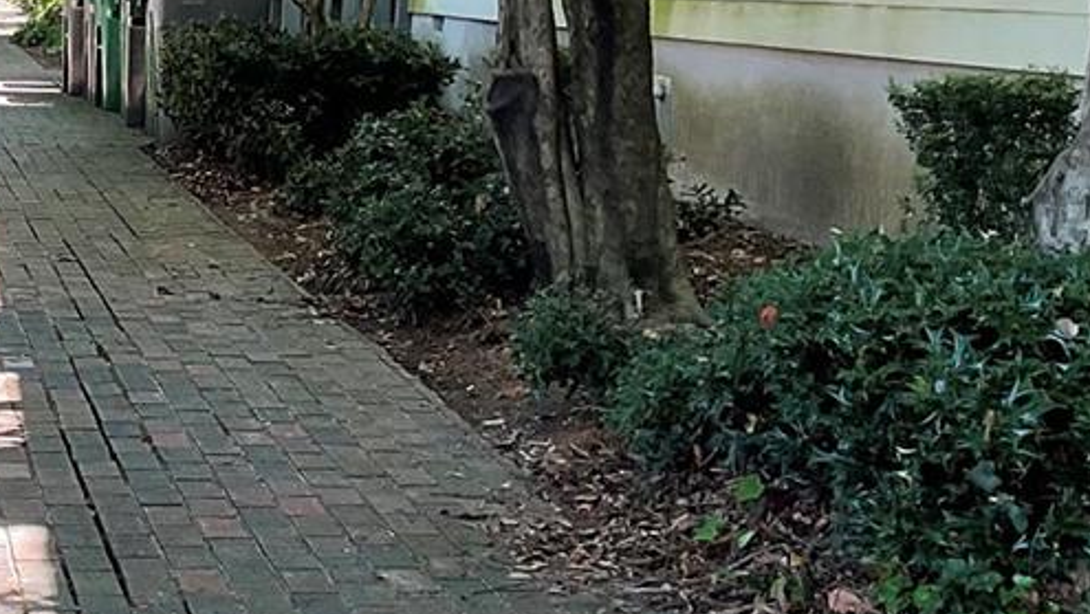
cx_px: -64
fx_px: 2834
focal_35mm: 98
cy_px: 119
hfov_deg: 20.9
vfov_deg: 12.3
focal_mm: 3
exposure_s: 1/122
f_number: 1.8
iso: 25
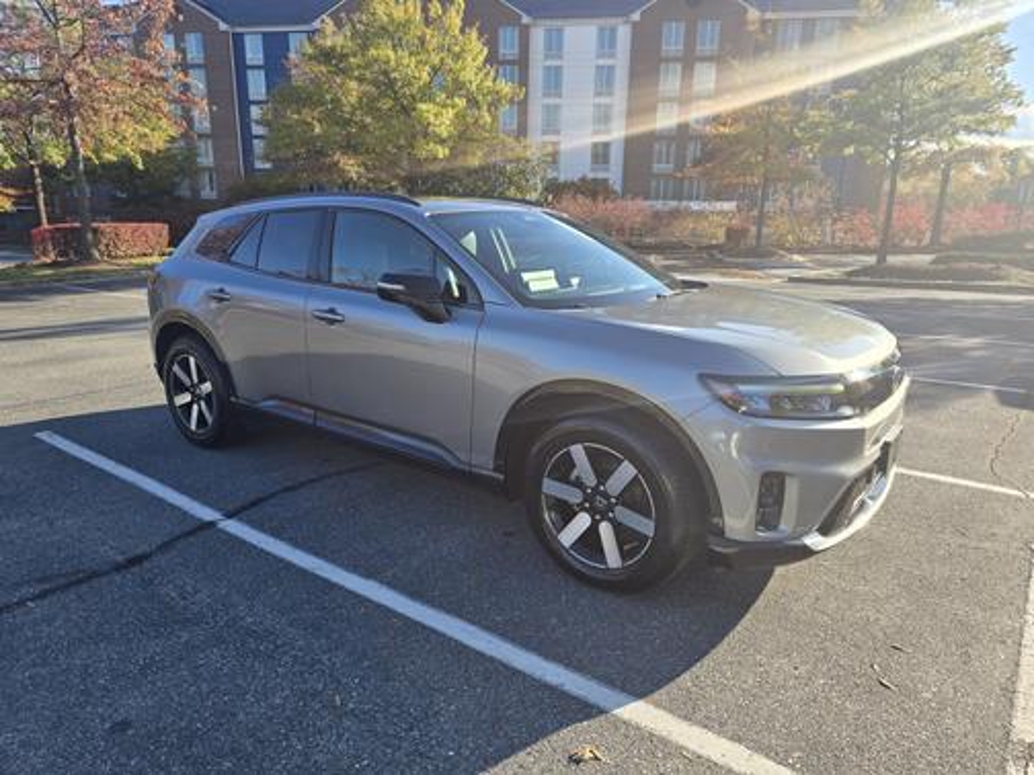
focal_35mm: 23
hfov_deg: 73.9
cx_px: 517
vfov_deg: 58.9
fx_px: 687
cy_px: 388
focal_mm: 6.3
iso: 12
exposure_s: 1/329
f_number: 1.7
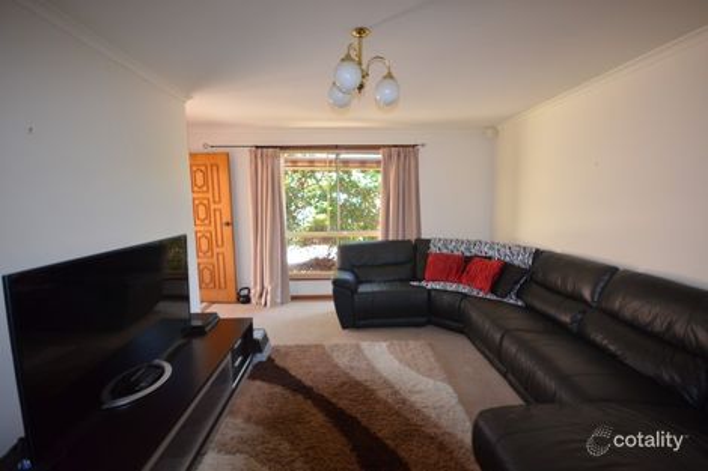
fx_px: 295
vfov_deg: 77.3
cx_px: 354
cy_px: 236
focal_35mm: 15
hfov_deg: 100.4
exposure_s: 1/60
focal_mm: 10
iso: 1000
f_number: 4
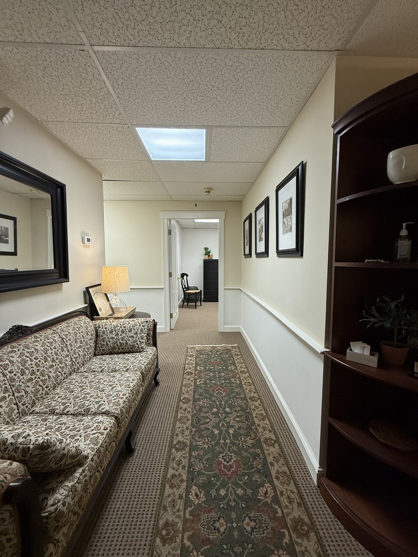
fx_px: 225
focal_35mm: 14
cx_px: 209
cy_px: 278
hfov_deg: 85.7
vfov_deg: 102.1
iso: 200
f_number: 2.2
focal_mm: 2.22
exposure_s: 1/120
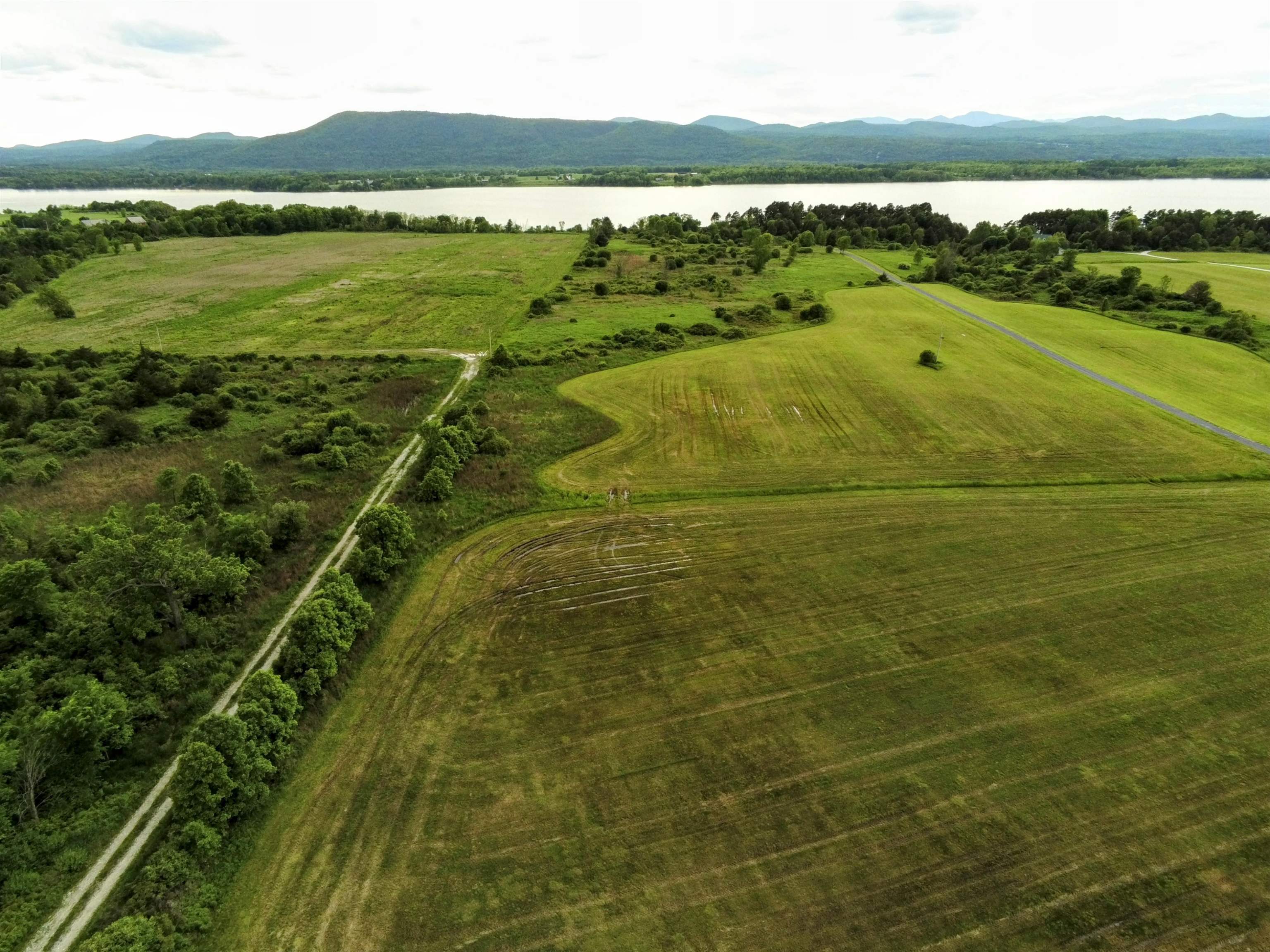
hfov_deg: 73.9
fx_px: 844
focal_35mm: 23
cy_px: 476
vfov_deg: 58.9
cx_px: 635
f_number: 2.4
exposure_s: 1/961
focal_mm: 4
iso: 190
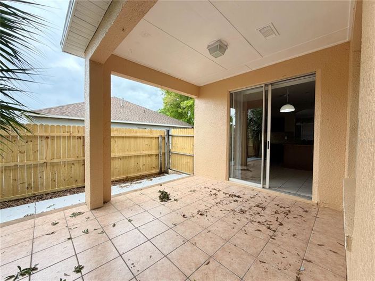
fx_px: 152
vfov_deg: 85.6
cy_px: 140
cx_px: 188
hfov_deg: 102.1
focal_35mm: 14
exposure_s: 1/301
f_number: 2.2
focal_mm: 2.22
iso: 50
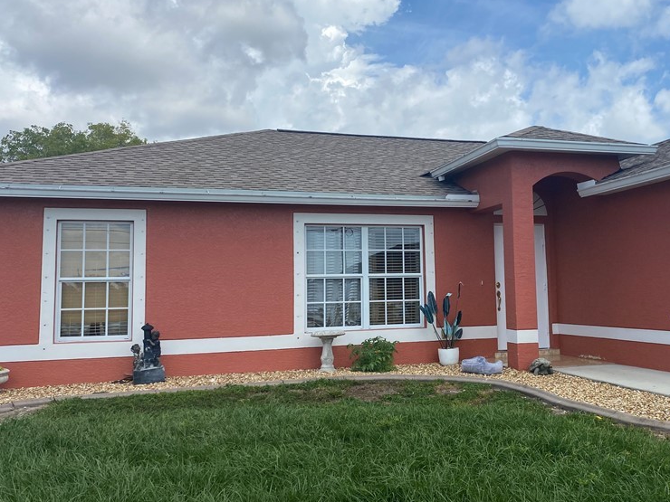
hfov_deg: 50.6
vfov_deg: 39.6
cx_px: 434
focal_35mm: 36
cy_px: 235
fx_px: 697
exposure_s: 1/3846
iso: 32
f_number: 1.8
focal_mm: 4.25
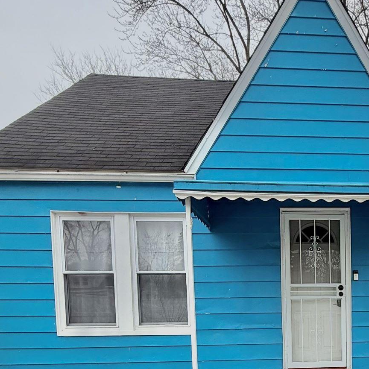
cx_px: 321
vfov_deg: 44.4
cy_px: 345
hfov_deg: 45.8
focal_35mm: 33
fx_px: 398
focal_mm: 2.22
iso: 32
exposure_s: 1/770
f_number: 2.2
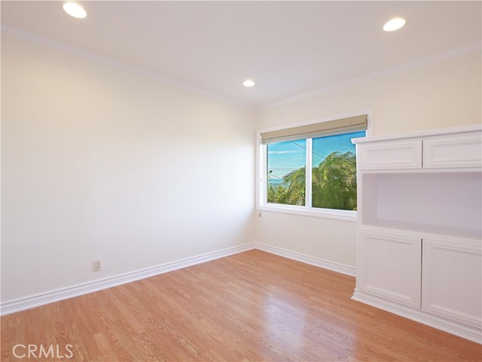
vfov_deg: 78.1
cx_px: 241
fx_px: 223
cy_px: 181
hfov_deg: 94.5
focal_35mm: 16
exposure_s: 1/100
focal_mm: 8
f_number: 8
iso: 3200
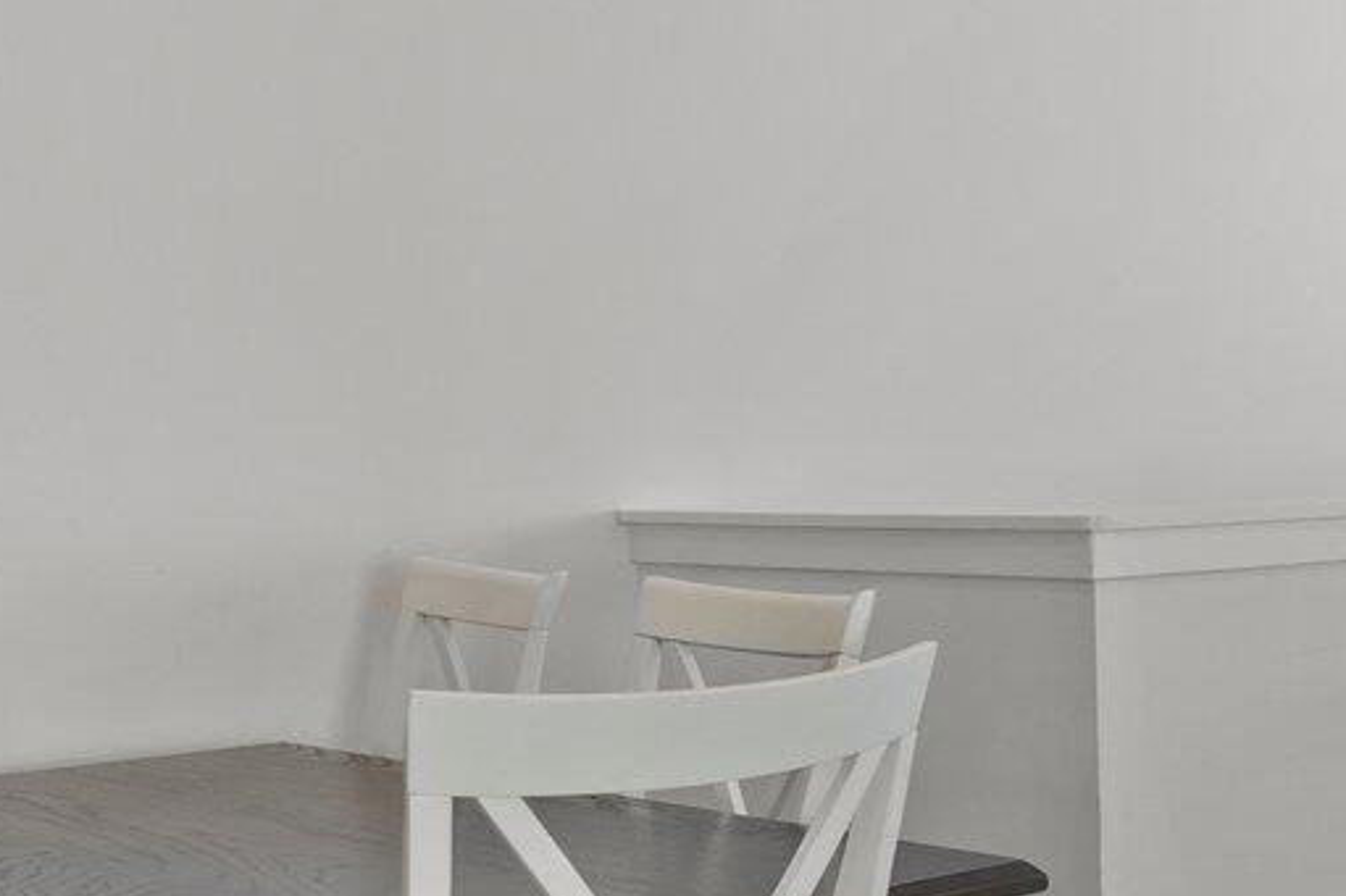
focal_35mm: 64
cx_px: 1580
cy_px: 398
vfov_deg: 21.2
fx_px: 2392
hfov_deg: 27.9
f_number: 4
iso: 320
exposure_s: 1/30
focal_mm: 16
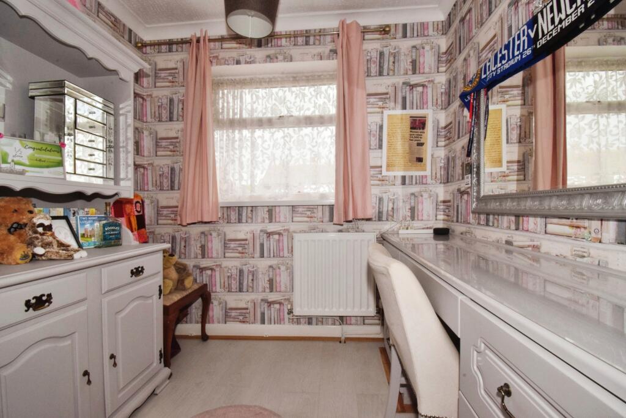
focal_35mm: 15
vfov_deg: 77.3
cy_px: 209
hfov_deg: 100.4
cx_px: 313
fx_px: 261
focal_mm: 10
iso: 1000
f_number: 22
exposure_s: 1/60
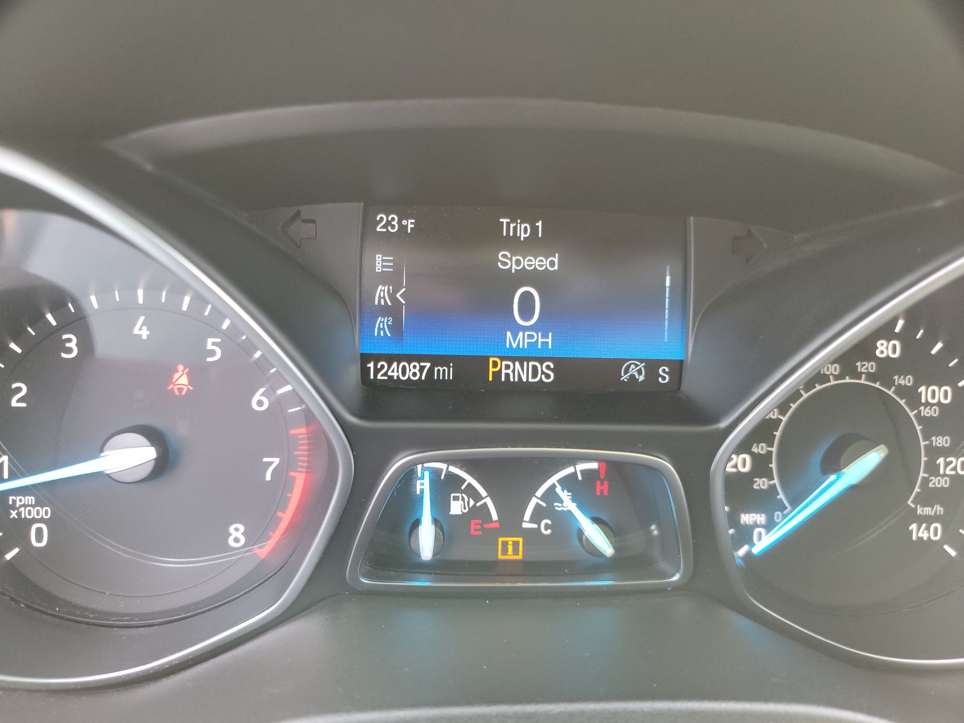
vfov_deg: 56.8
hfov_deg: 71.6
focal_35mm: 24
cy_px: 362
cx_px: 482
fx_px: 668
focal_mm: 6.7
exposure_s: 1/60
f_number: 1.8
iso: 562
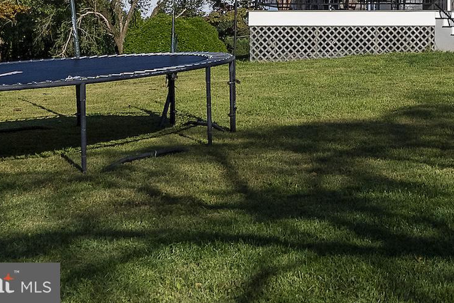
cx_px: 553
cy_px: -112
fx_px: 1224
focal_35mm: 97
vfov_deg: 13.5
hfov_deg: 19.7
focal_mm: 35
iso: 250
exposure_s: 1/2500
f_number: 8
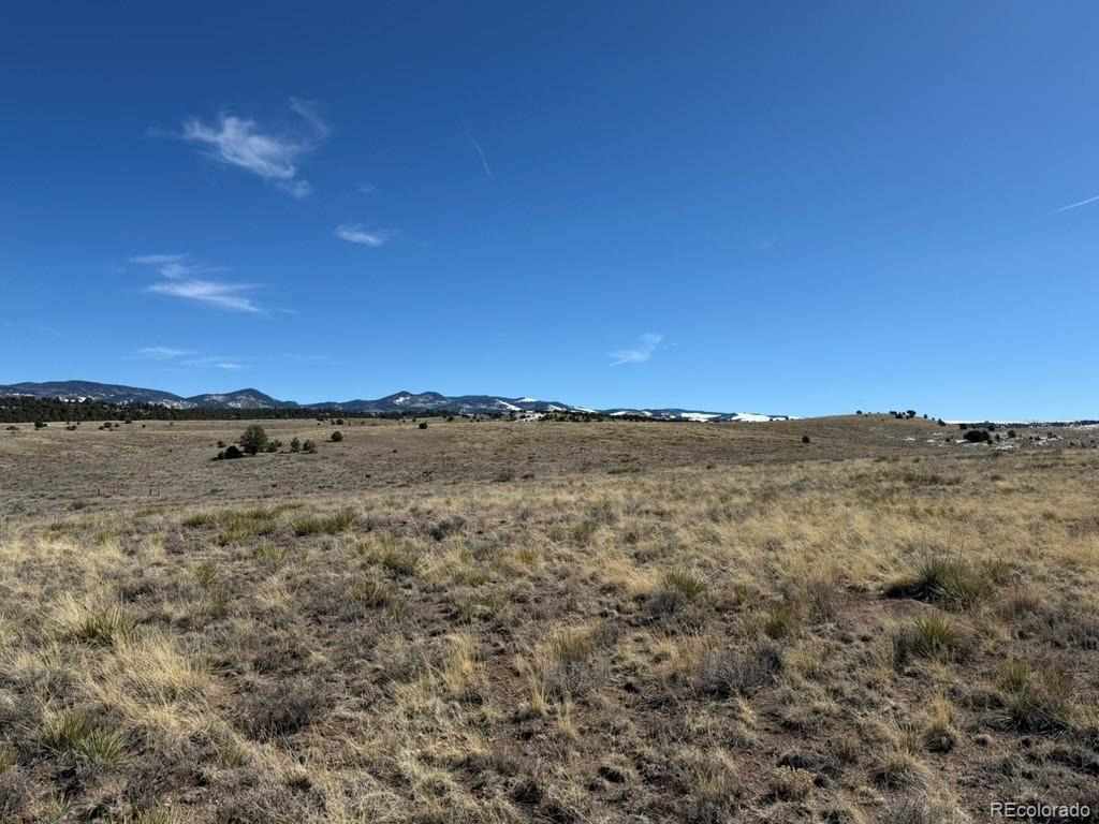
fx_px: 762
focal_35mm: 24
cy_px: 412
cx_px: 550
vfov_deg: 56.8
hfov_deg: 71.6
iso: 80
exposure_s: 1/6711
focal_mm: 6.76
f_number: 1.78
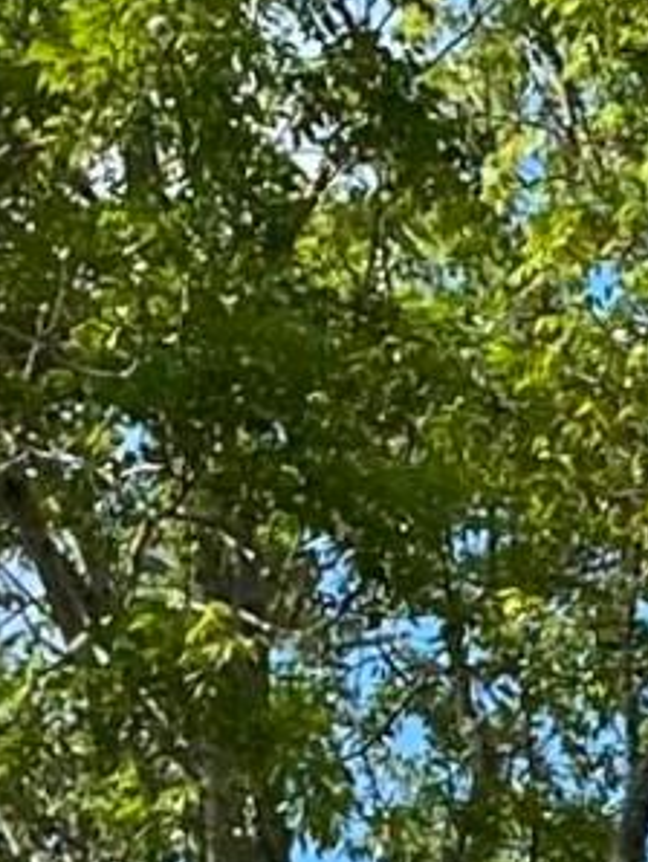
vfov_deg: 7.1
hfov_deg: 5.2
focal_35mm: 251
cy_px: 2479
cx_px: 2612
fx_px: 6256
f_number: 1.8
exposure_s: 1/2105
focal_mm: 4.25
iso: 32
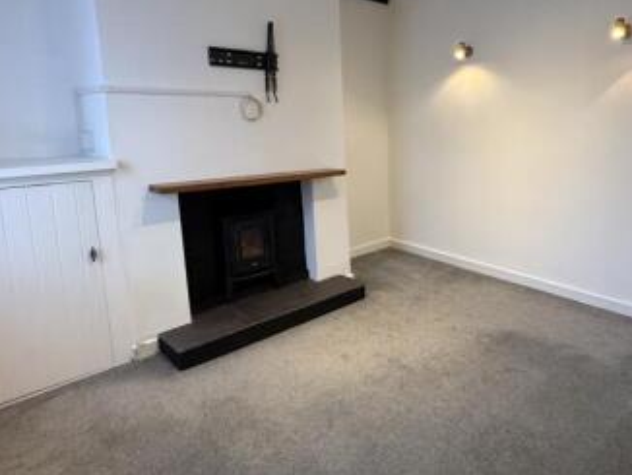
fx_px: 457
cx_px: 426
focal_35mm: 25
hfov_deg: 67.3
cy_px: 189
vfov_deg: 54.5
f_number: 2.2
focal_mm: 2.22
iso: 320
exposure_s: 1/100
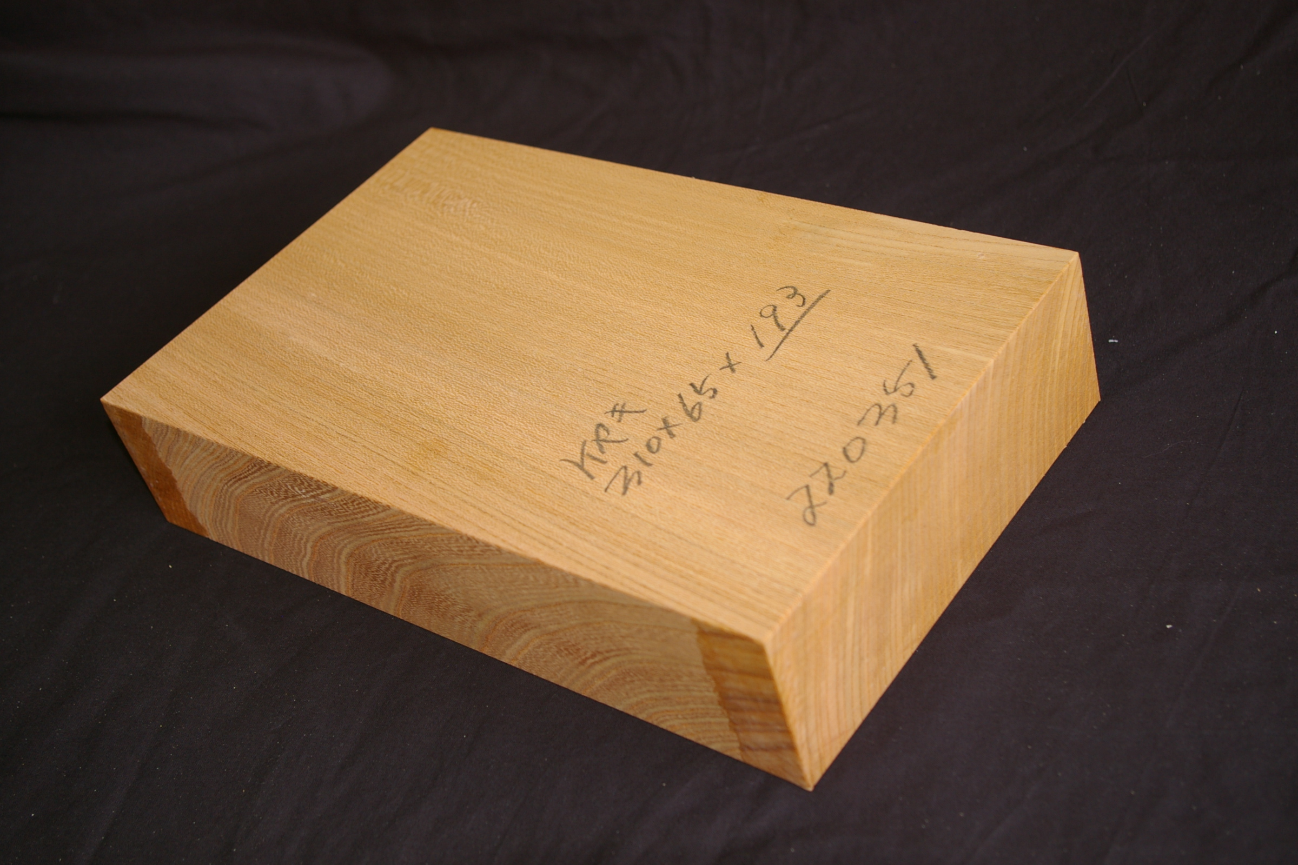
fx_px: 1893
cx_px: 649
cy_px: 432
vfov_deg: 25.8
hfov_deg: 37.9
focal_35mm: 52
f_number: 4.5
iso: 200
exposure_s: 1/90
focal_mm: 35
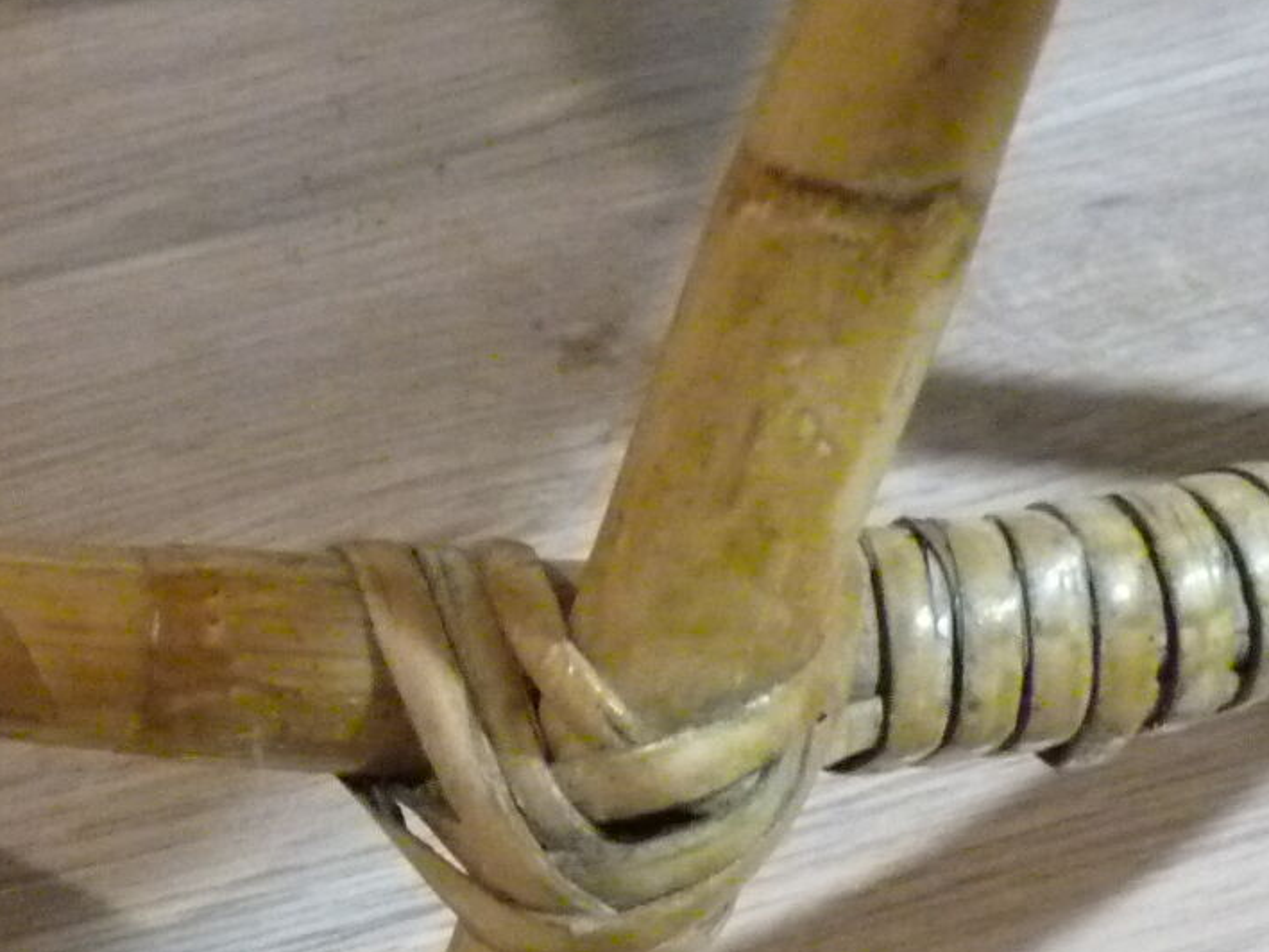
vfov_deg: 18.7
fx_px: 2860
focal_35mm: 78
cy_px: 762
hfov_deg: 24.1
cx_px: 39
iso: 800
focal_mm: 4.9
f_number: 2.8
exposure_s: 1/20
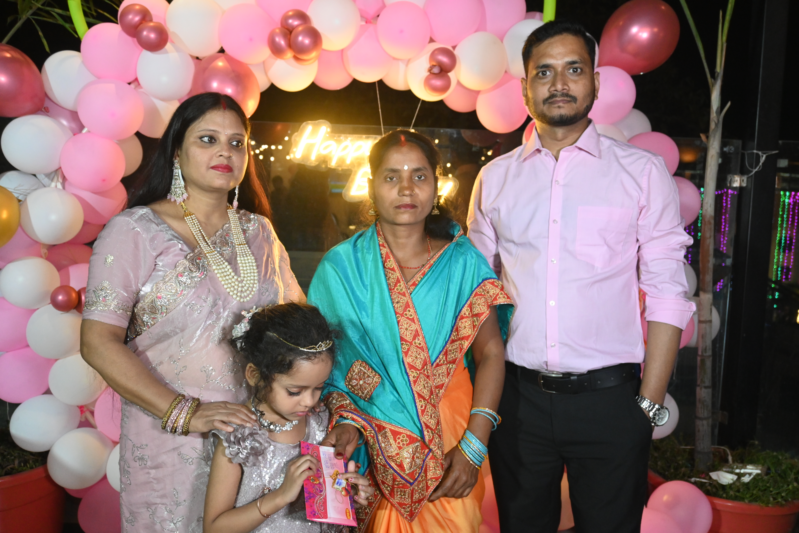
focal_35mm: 30
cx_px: 400
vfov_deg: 43.6
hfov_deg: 61.9
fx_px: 666
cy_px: 266
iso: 1800
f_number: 3.8
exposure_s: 1/125
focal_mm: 20
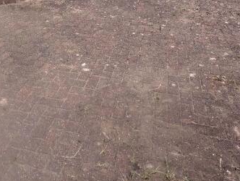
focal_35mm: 37
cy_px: -69
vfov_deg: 29.2
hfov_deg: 49.9
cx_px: 101
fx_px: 257
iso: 53
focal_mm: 2.02
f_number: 1.7
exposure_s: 1/1883
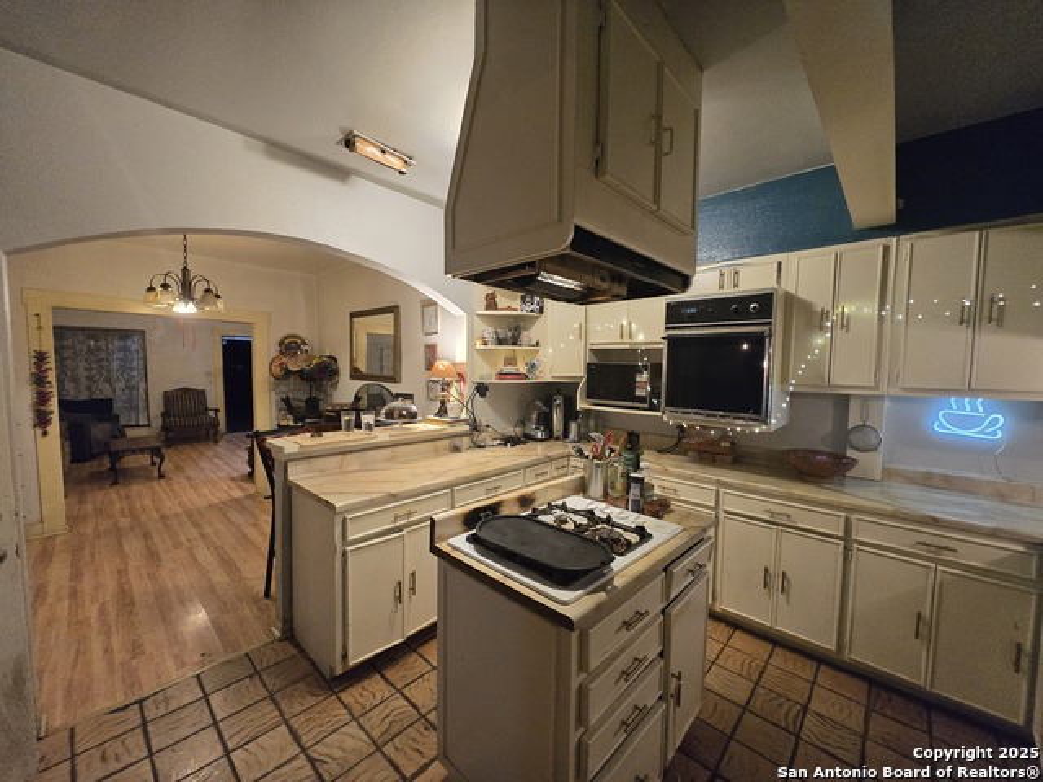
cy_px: 391
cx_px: 522
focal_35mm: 13
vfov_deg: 89.9
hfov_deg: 106.2
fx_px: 392
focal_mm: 1.7
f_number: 2.2
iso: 500
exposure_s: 1/60
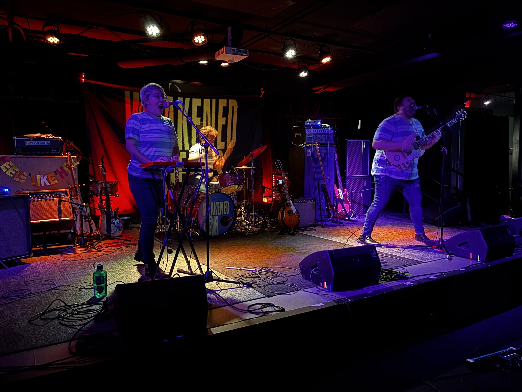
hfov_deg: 67.3
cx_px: 261
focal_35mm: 26
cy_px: 196
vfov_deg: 53.1
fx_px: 392
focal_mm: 5.96
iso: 1600
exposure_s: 1/15
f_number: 1.6
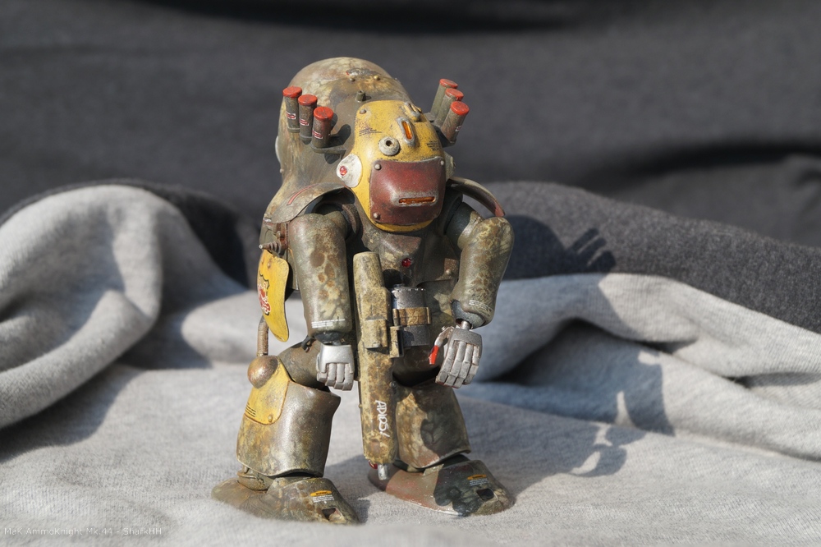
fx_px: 1368
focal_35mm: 60
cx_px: 410
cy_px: 274
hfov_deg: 33.4
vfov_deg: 22.6
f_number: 7.1
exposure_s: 1/250
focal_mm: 40
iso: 100
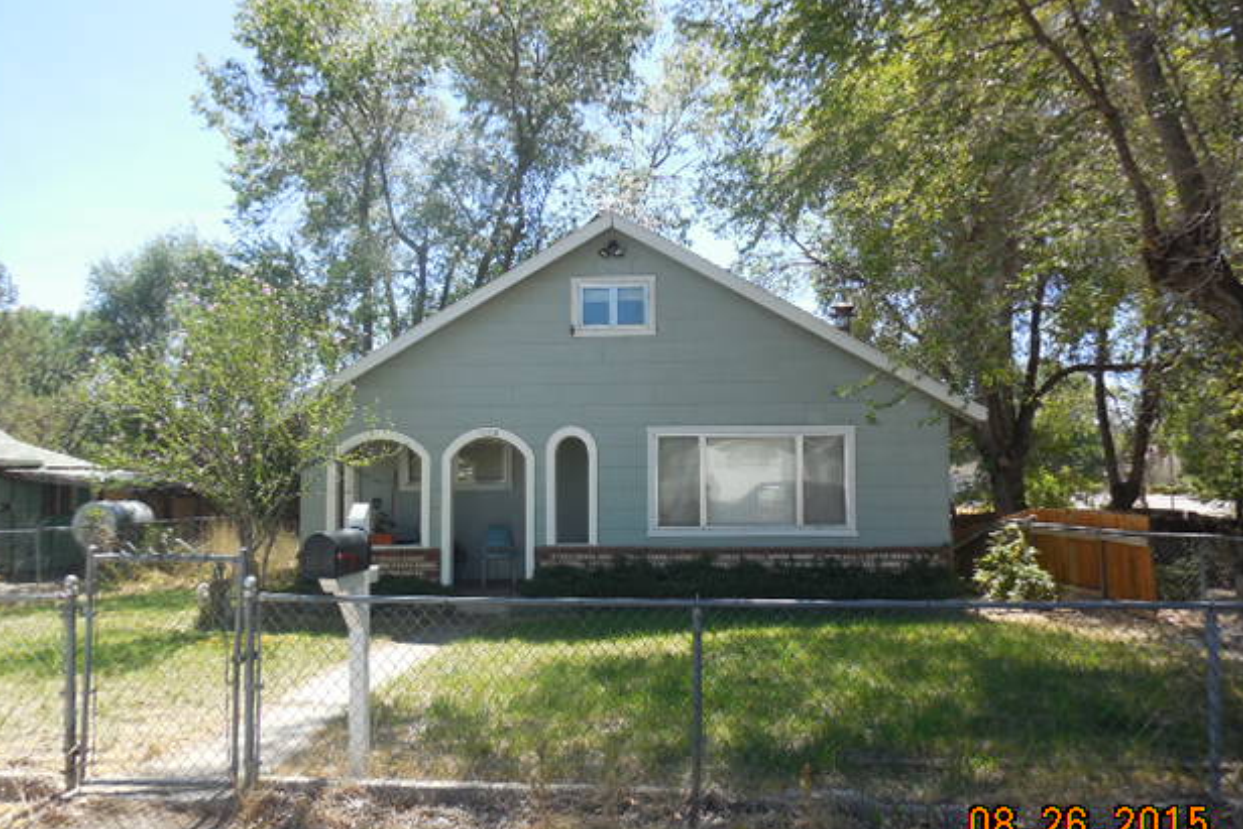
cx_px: 617
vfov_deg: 47.9
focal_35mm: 27
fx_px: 932
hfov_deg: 67.4
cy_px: 434
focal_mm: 4.5
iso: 125
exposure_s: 1/500
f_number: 3.1
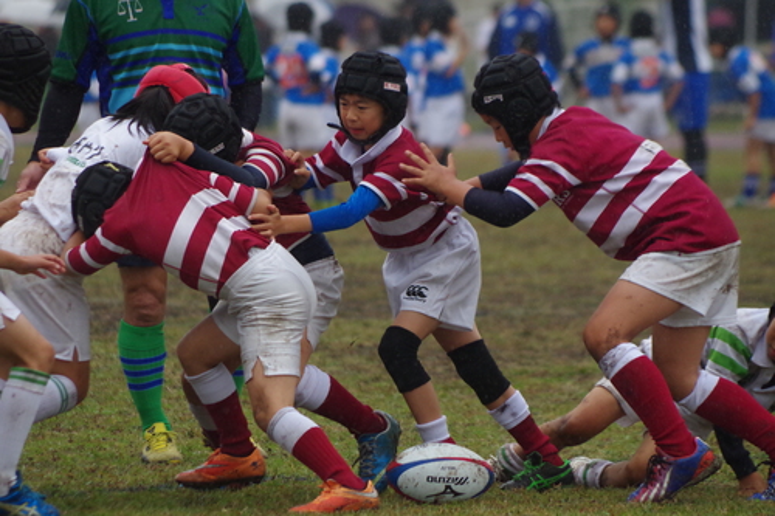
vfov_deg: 3.5
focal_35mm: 390
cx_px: 388
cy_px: 258
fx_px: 8393
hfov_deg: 5.3
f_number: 7.1
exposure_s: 1/800
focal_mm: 260
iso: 1600
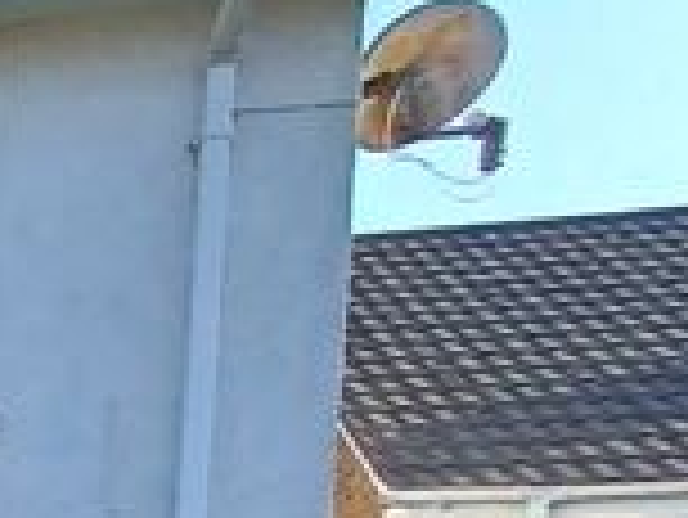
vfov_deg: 14.6
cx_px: -1160
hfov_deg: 13.0
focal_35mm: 87
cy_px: 968
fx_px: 1730
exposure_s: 1/805
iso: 40
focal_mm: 1.42
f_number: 2.2
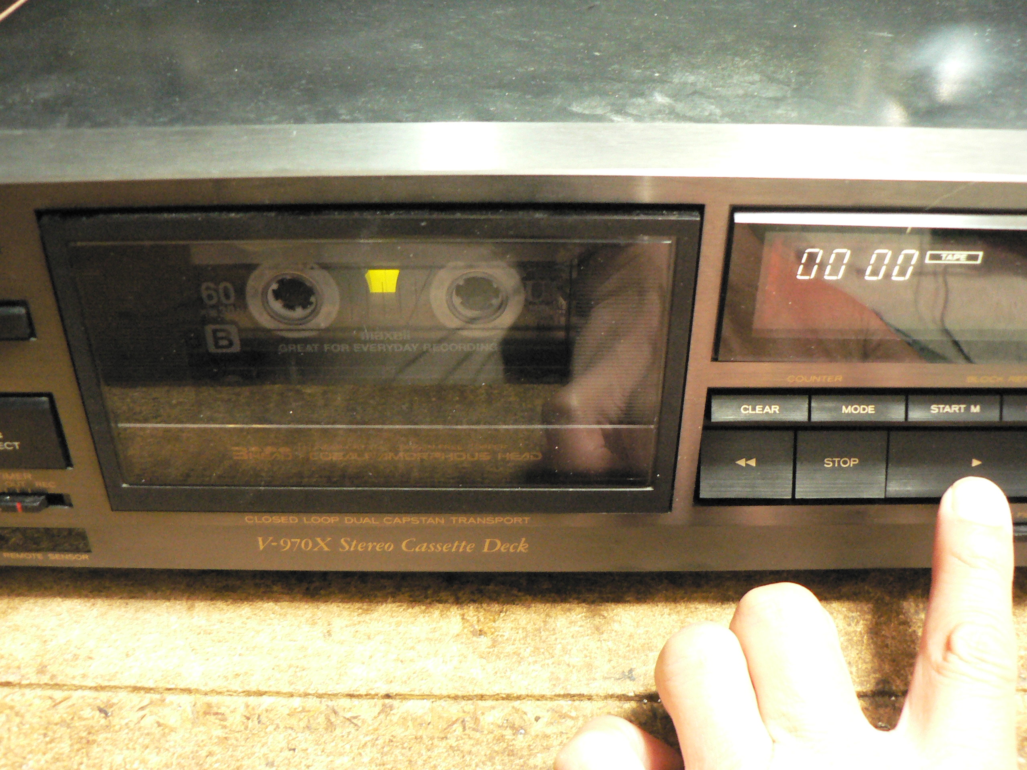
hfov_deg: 51.4
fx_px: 1068
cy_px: 385
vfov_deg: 39.7
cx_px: 514
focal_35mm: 36
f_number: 2.8
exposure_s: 1/6
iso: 400
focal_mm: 6
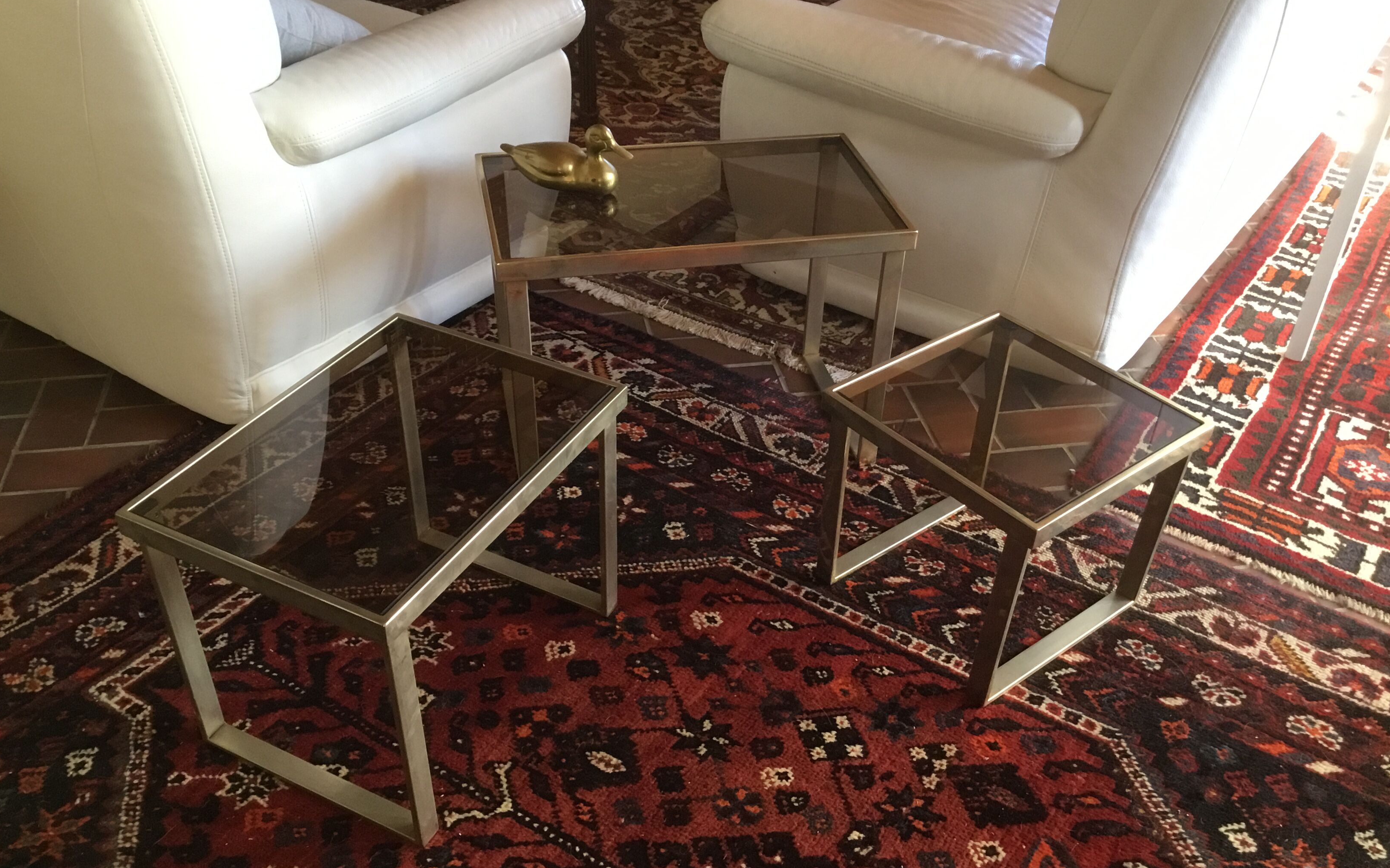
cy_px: 441
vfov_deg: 38.3
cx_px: 693
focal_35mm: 33
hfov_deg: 58.1
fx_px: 1250
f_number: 2.4
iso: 160
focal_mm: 3.3
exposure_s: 1/33
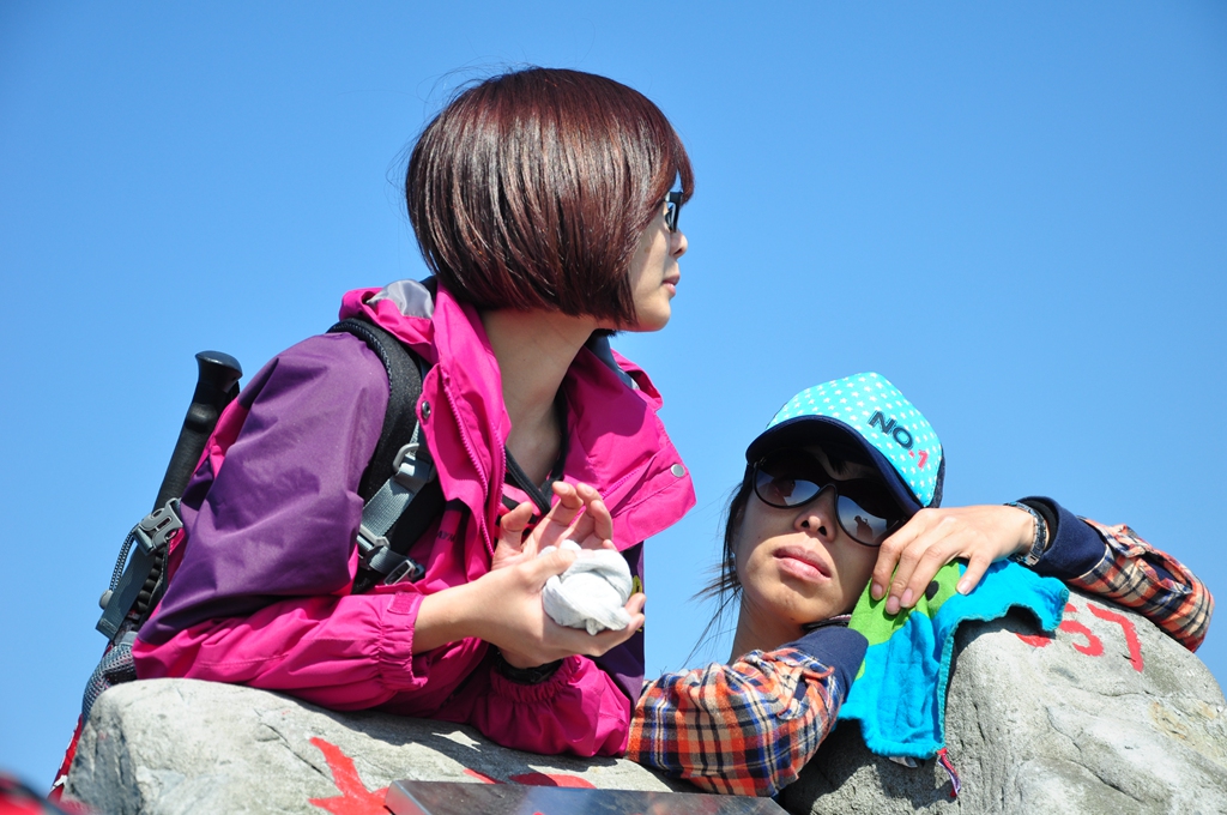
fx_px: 3370
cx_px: 614
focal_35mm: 99
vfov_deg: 13.8
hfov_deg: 20.6
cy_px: 408
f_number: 6.3
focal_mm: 66
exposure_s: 1/500
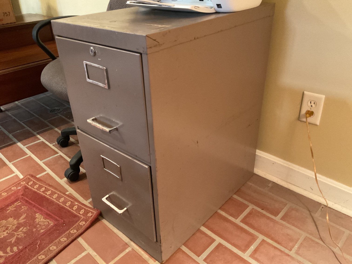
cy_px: 132
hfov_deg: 61.7
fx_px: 295
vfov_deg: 48.2
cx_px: 176
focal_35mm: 29
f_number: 1.8
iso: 500
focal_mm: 3
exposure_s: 1/30
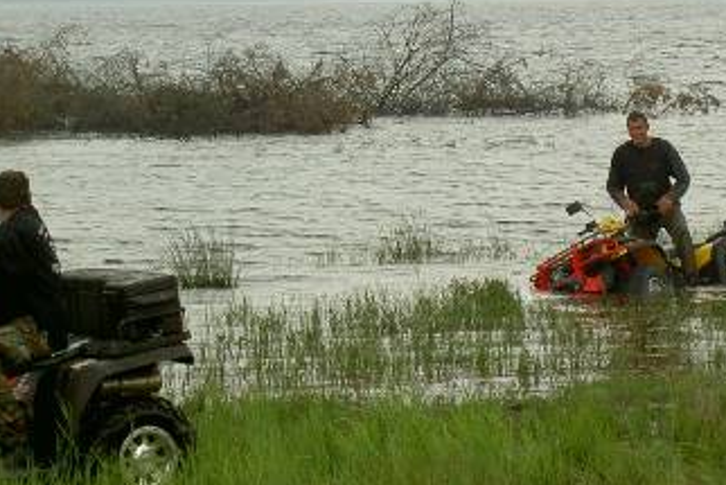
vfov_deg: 5.7
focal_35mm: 242
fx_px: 4882
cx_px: 665
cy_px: 239
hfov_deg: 8.5
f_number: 4.9
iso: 50
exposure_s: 1/250
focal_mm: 24
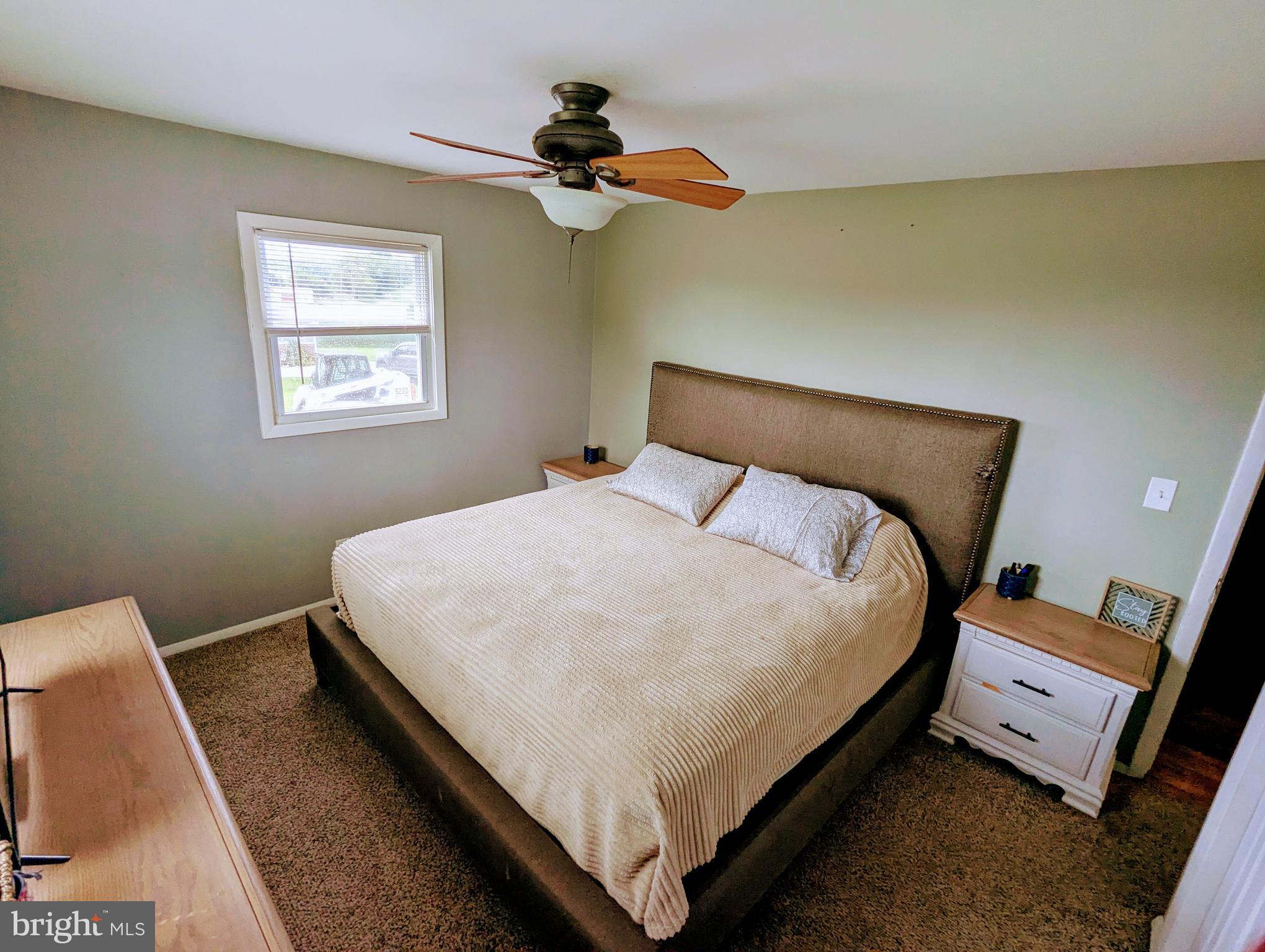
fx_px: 586
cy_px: 476
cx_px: 632
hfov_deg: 94.4
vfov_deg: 78.2
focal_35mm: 16
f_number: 2.2
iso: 90
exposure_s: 1/217
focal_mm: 2.35
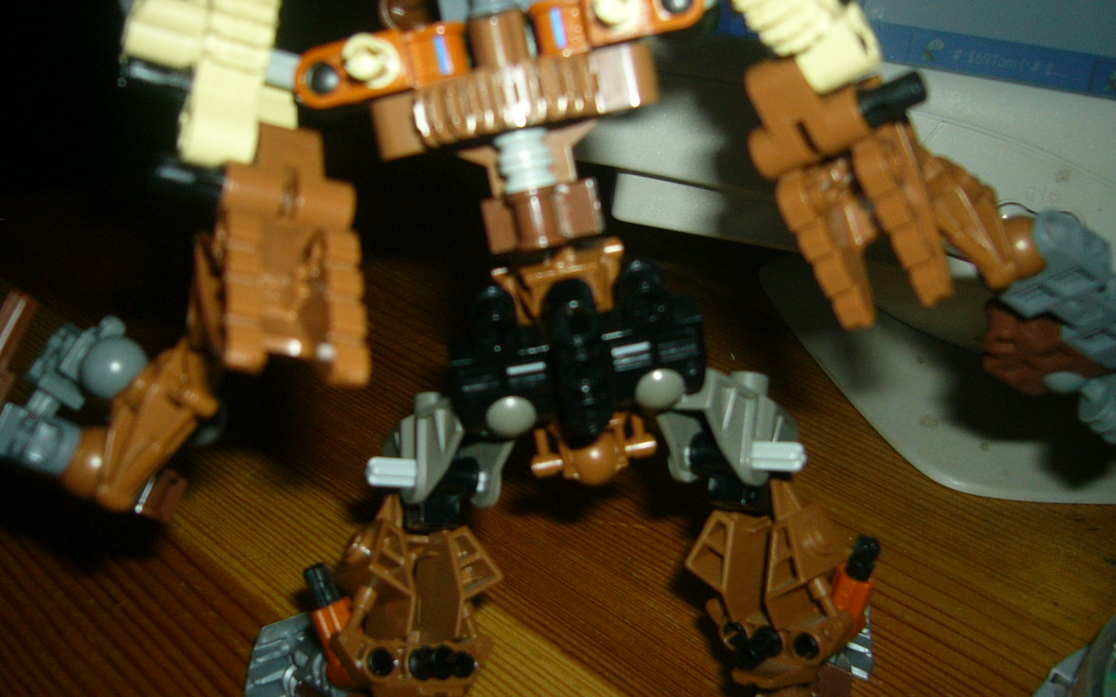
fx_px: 1156
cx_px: 555
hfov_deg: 51.5
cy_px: 336
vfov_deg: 33.6
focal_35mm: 38
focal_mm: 5.8
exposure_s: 1/60
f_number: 2.8
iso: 100
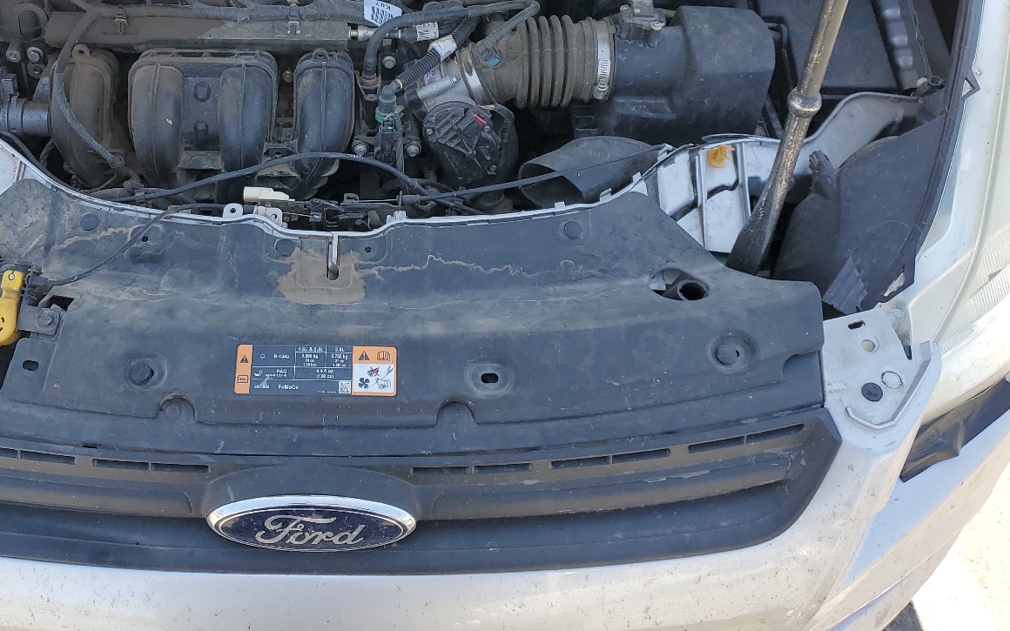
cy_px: 192
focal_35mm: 38
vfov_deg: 33.2
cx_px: 373
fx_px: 1046
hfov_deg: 51.0
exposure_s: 1/625
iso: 50
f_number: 1.5
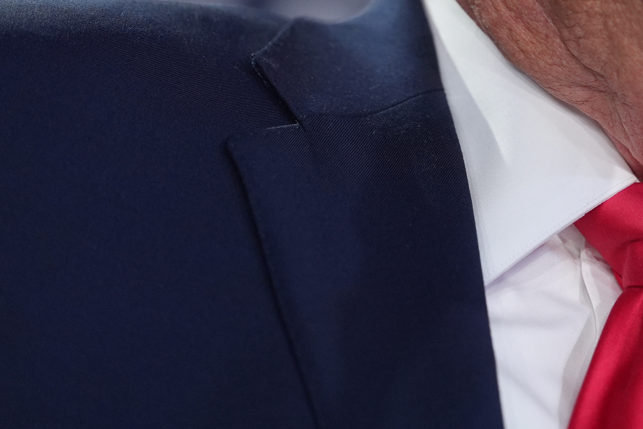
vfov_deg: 3.3
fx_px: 7377
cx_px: 663
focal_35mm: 413
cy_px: -147
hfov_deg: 5.0
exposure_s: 1/1250
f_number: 2
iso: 1250
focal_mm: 150
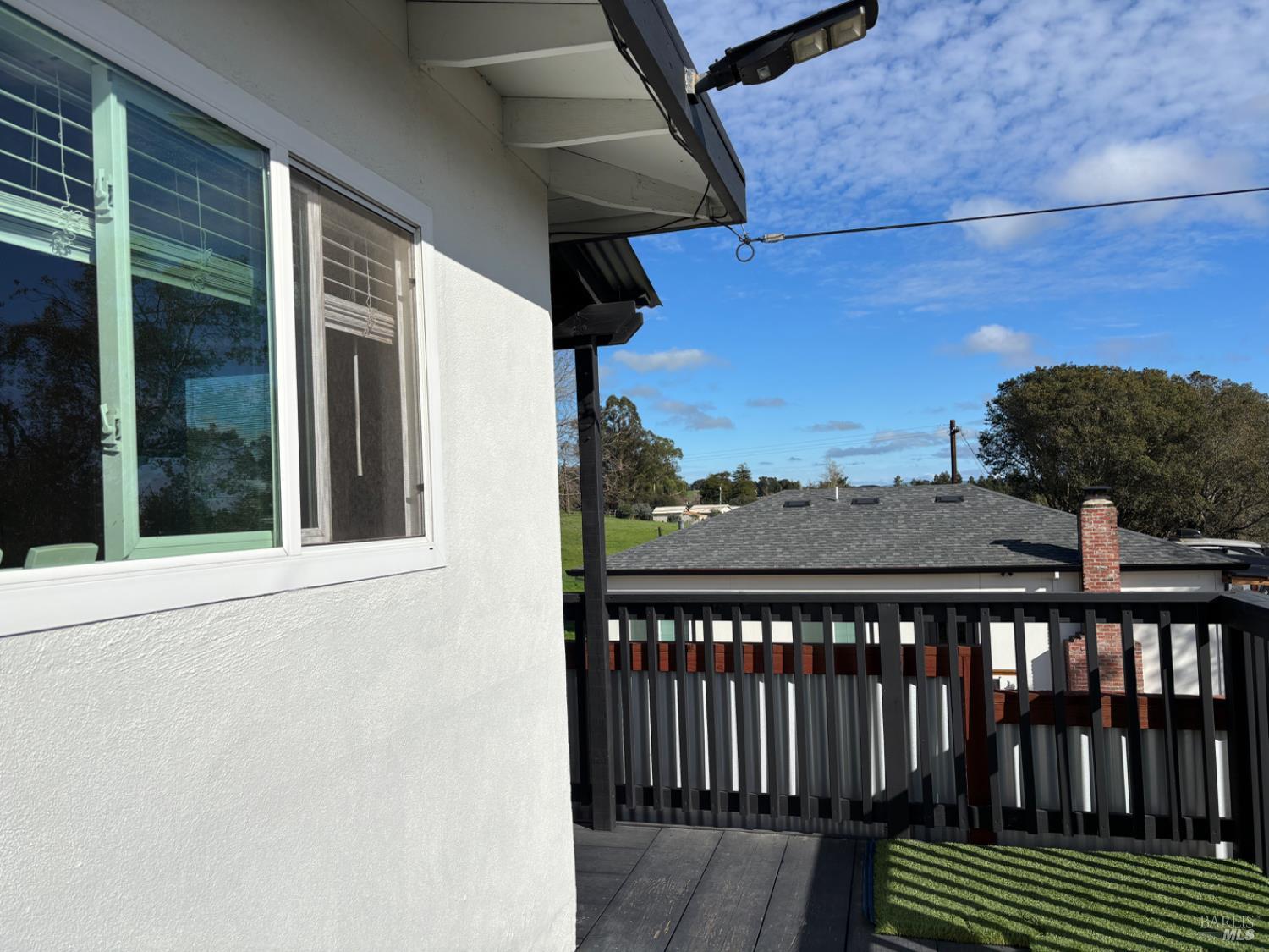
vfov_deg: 53.1
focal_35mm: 26
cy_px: 476
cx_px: 634
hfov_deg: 67.3
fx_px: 953
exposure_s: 1/7692
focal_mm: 5.96
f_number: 1.6
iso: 50
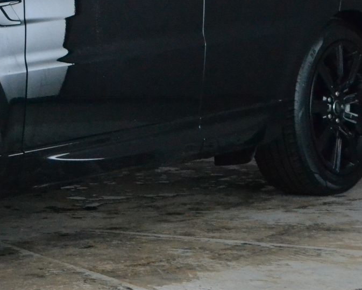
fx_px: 2112
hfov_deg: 9.6
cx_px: -95
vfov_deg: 7.8
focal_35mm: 197
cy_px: 61
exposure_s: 1/50
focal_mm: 46
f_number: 11
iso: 3200
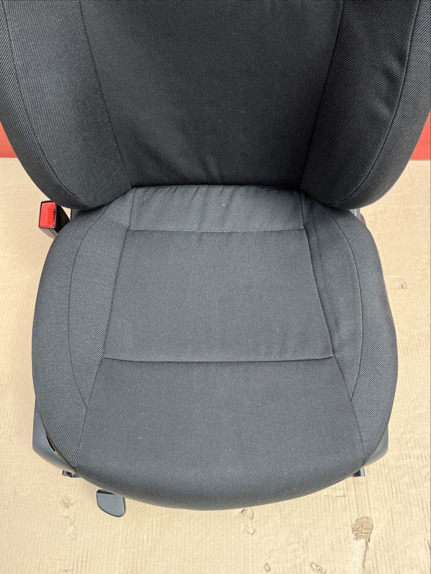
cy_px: 287
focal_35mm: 26
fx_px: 432
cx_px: 216
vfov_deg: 67.3
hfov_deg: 53.1
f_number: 1.6
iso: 50
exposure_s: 1/561
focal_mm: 5.1
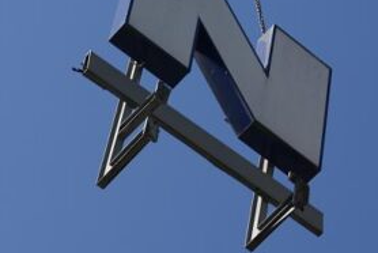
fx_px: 2386
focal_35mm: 227
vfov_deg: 6.1
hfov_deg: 9.1
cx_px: 179
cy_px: 102
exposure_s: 1/160
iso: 100
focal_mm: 70
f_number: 11
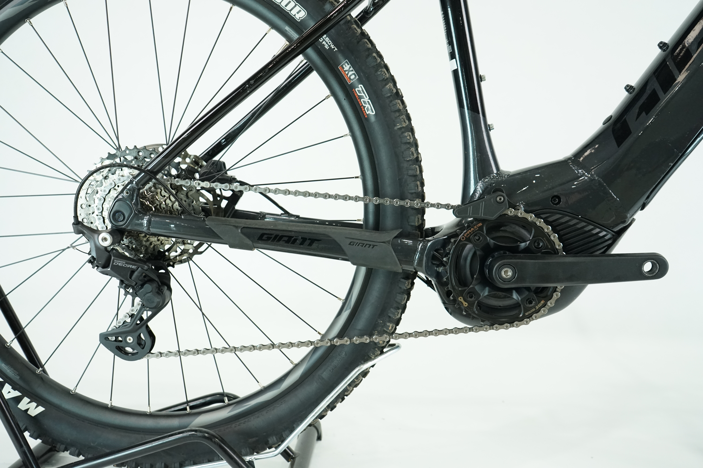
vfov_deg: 43.6
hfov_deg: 61.9
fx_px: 586
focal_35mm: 30
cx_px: 352
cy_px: 234
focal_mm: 30
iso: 2000
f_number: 5
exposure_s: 1/200
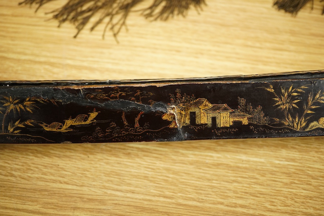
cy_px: 108
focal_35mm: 45
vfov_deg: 29.9
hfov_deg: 43.6
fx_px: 405
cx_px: 162
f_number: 5.6
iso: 1250
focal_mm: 30
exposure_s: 1/125
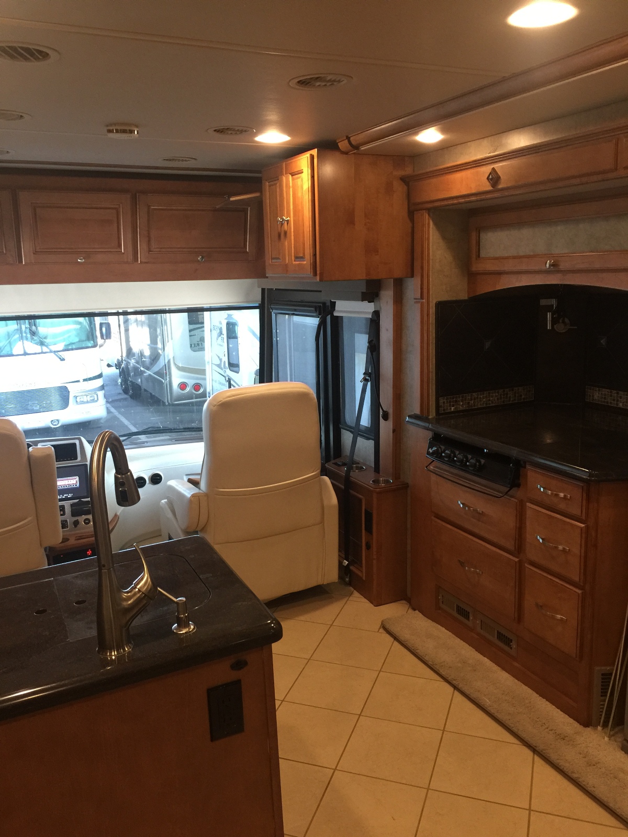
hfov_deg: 48.2
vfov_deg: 61.7
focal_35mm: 29
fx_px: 701
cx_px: 314
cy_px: 418
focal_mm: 4.15
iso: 80
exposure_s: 1/15
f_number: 2.2
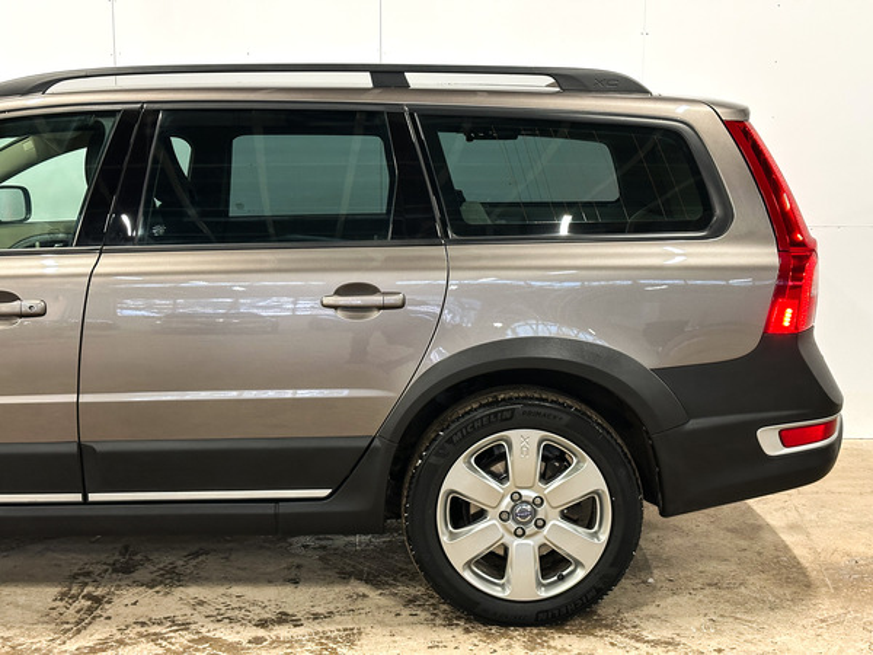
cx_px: 436
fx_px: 1211
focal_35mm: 48
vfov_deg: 30.3
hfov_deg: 39.7
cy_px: 328
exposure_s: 1/35
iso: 250
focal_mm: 6.86
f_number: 1.8
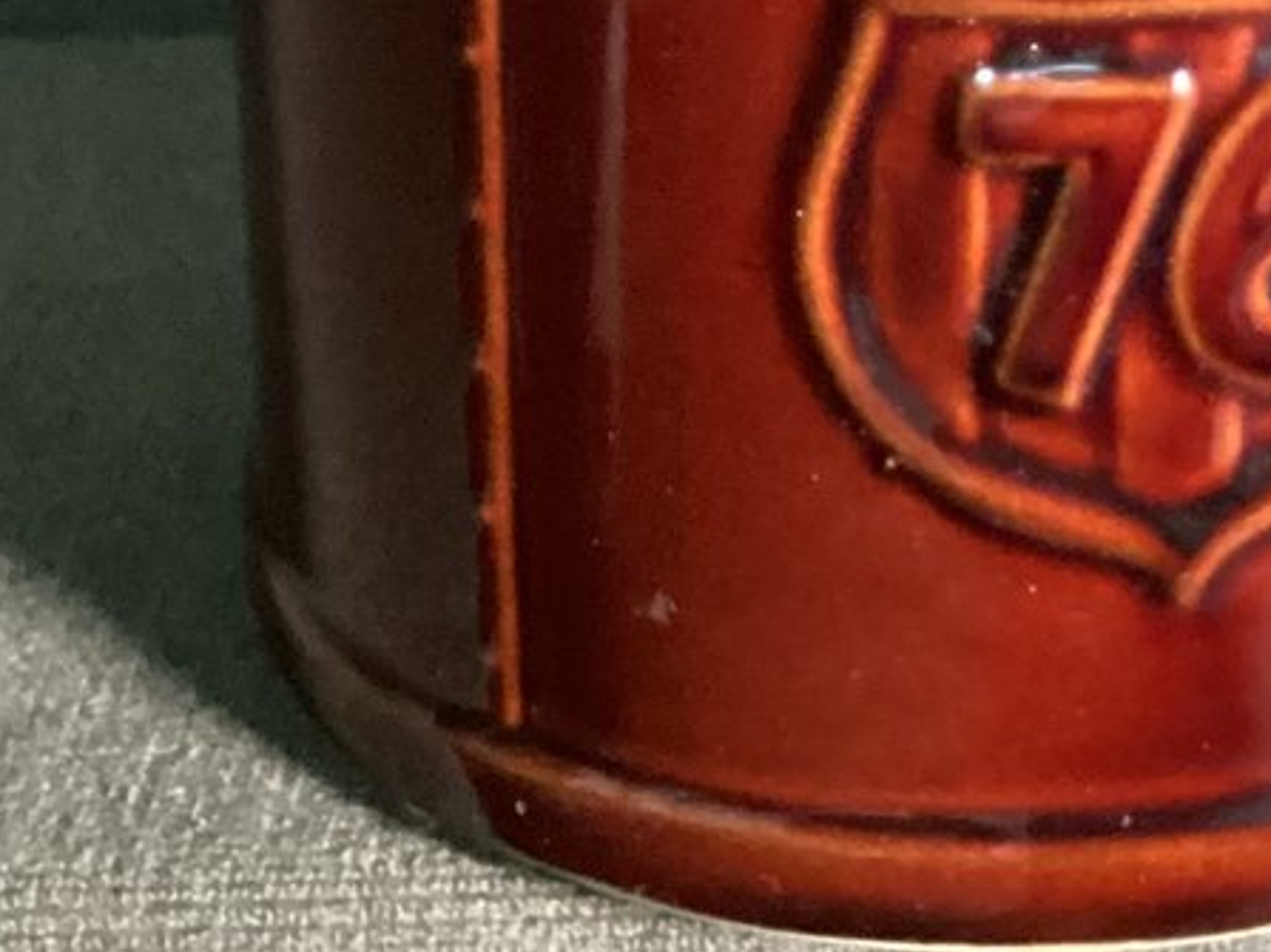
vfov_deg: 13.3
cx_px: 1187
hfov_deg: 18.4
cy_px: -459
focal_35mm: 105
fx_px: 3854
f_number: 2.4
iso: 800
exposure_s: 1/30
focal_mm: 3.3
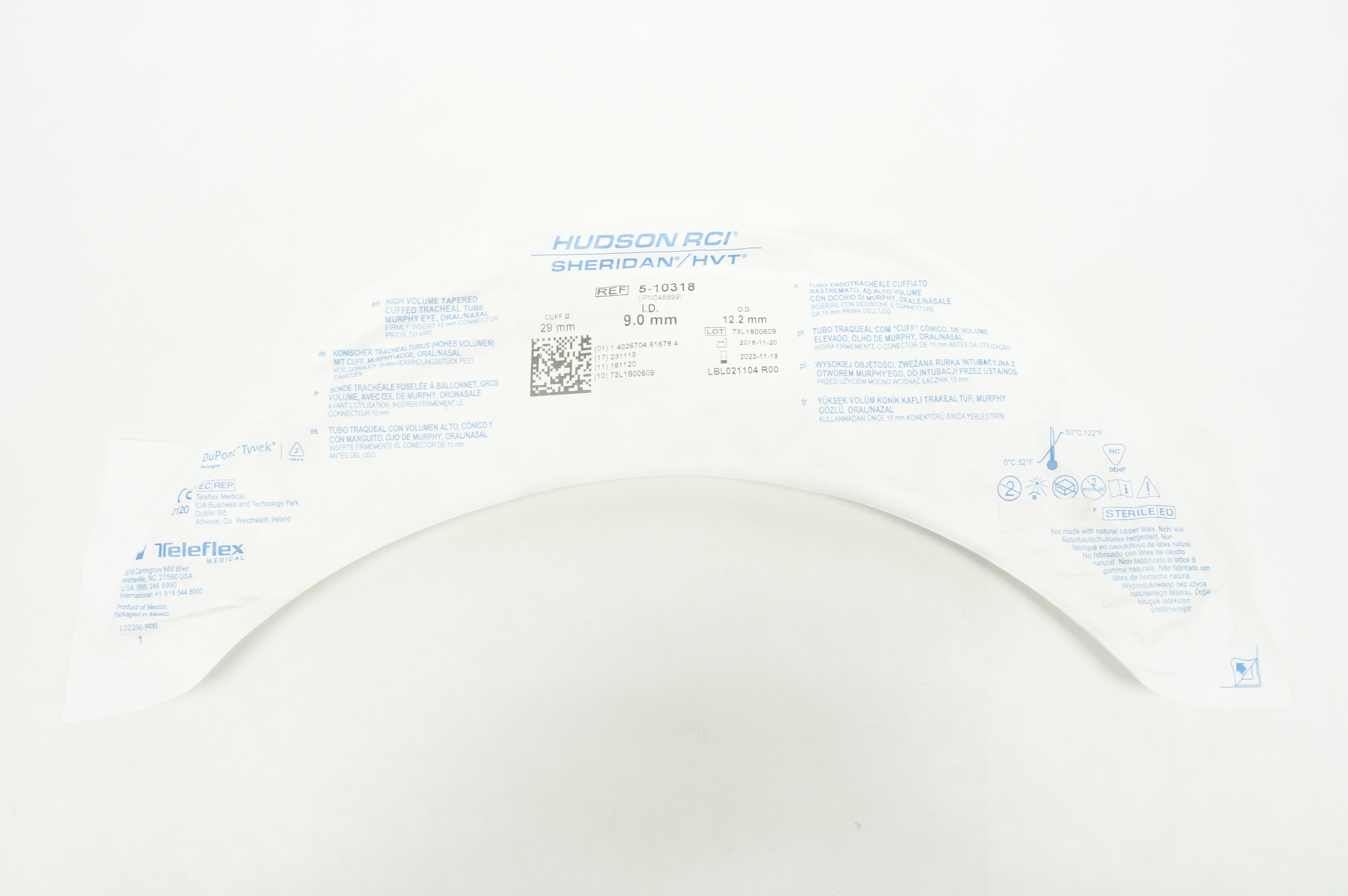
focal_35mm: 28
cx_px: 674
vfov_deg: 45.6
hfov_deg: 64.6
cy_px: 448
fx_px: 1066
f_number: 9
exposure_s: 1/15
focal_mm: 19
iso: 400
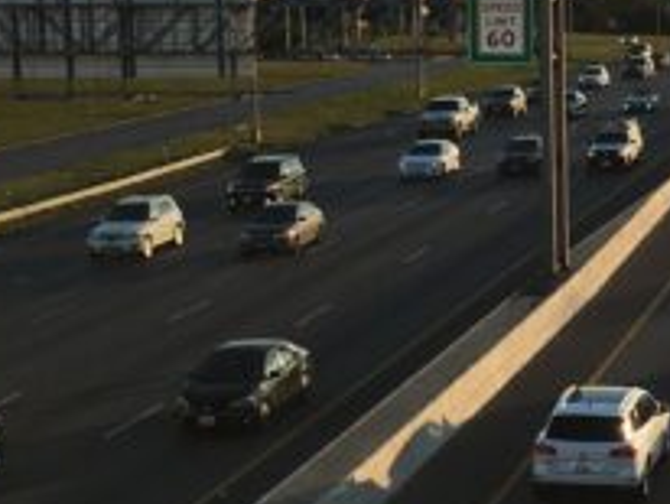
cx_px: 631
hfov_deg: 17.8
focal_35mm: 108
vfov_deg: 13.7
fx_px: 2093
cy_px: 319
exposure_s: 1/1115
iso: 25
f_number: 2.2
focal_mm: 4.15
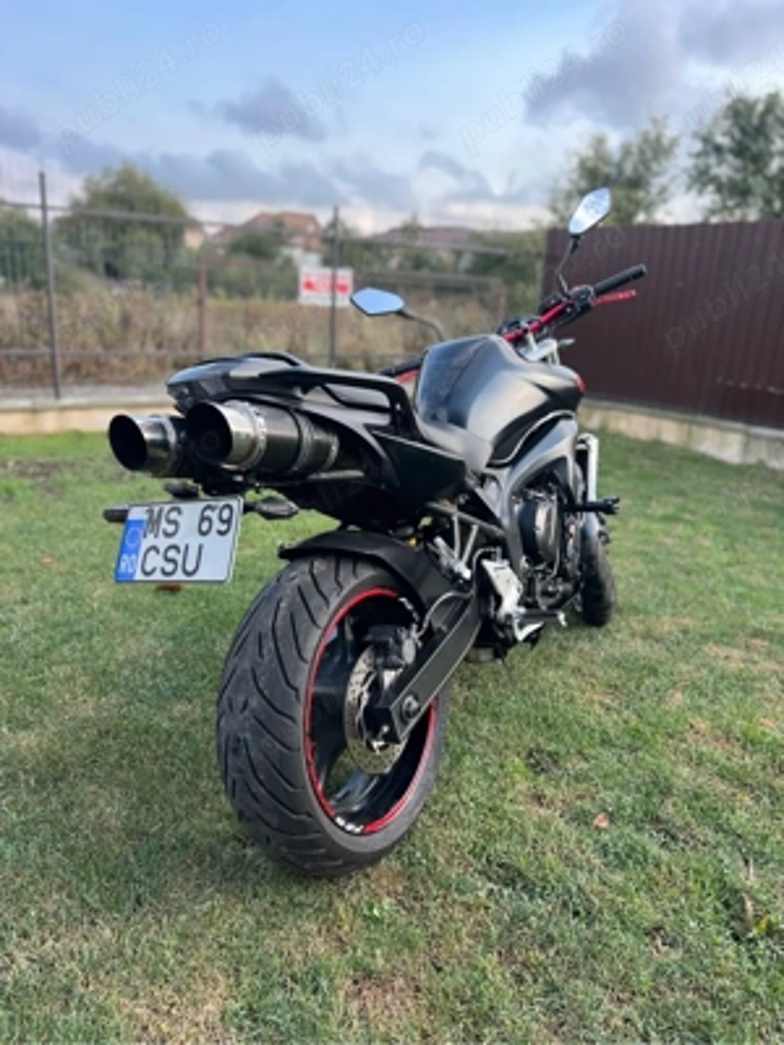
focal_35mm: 26
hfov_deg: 53.1
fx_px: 785
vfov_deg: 67.3
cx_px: 392
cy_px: 522
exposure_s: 1/471
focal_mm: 5.7
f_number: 1.5
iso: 50
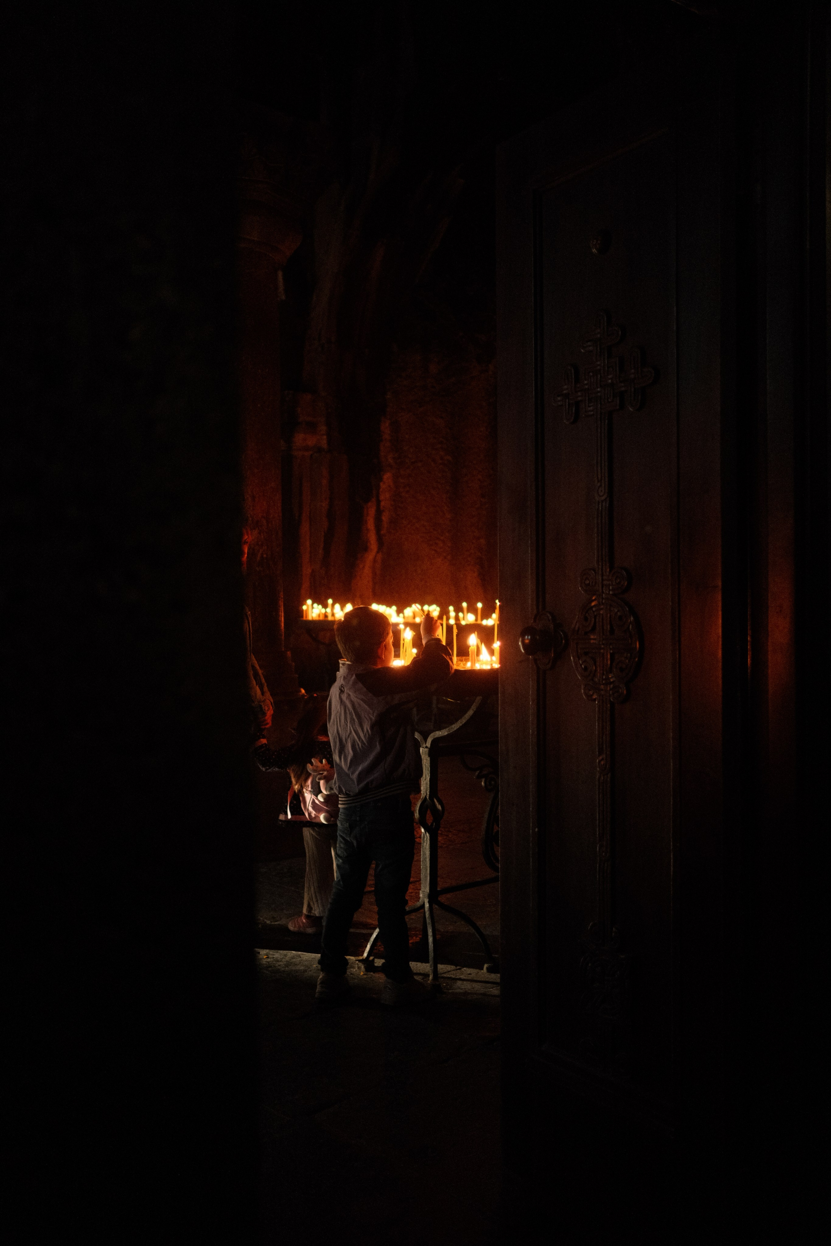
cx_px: 416
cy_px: 623
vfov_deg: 54.4
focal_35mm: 35
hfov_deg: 37.9
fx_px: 1212
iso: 3200
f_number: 2
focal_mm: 23
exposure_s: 1/45
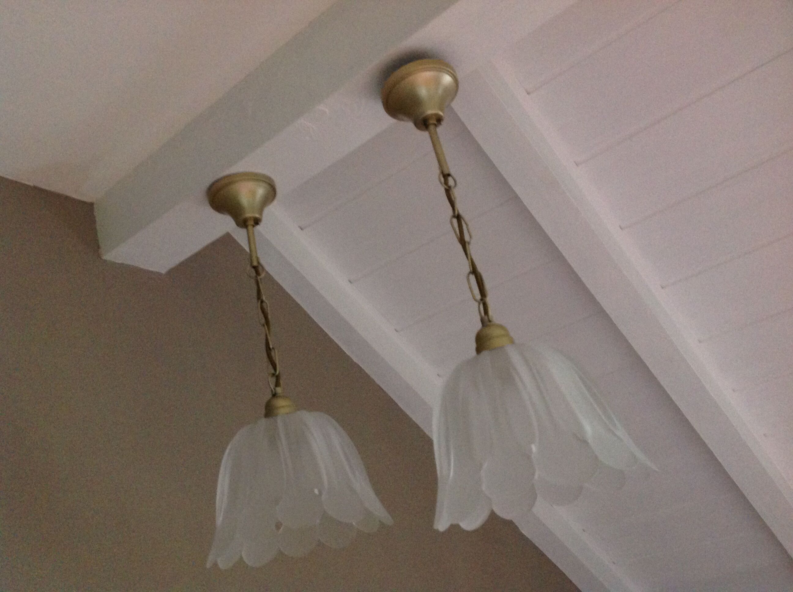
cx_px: 396
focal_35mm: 35
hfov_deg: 52.7
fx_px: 801
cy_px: 296
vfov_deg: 40.6
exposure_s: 1/15
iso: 320
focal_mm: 4.28
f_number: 2.4
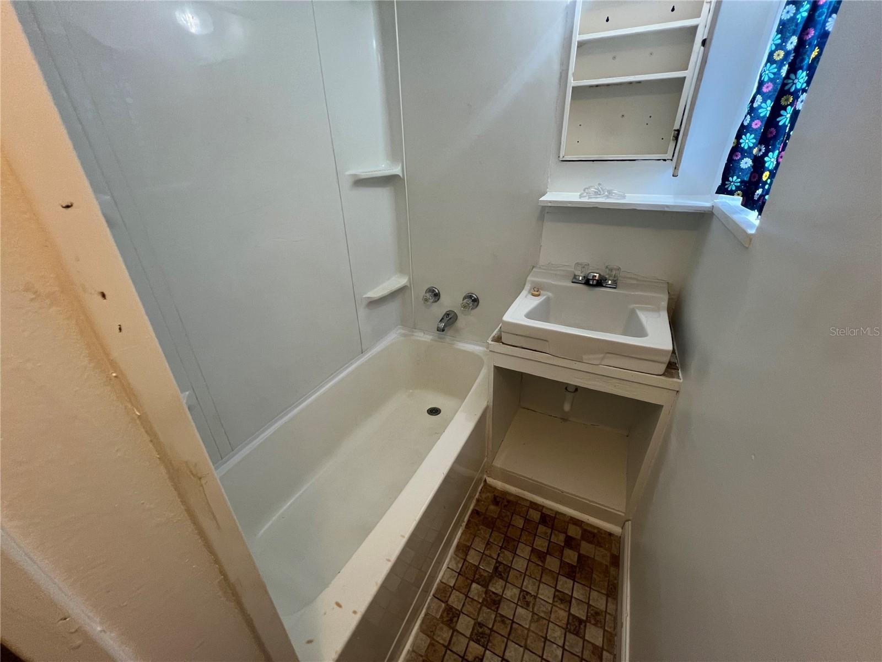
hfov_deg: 106.2
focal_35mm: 13
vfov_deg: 89.9
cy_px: 331
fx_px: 331
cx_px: 441
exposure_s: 1/120
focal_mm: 1.57
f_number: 1.8
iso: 200
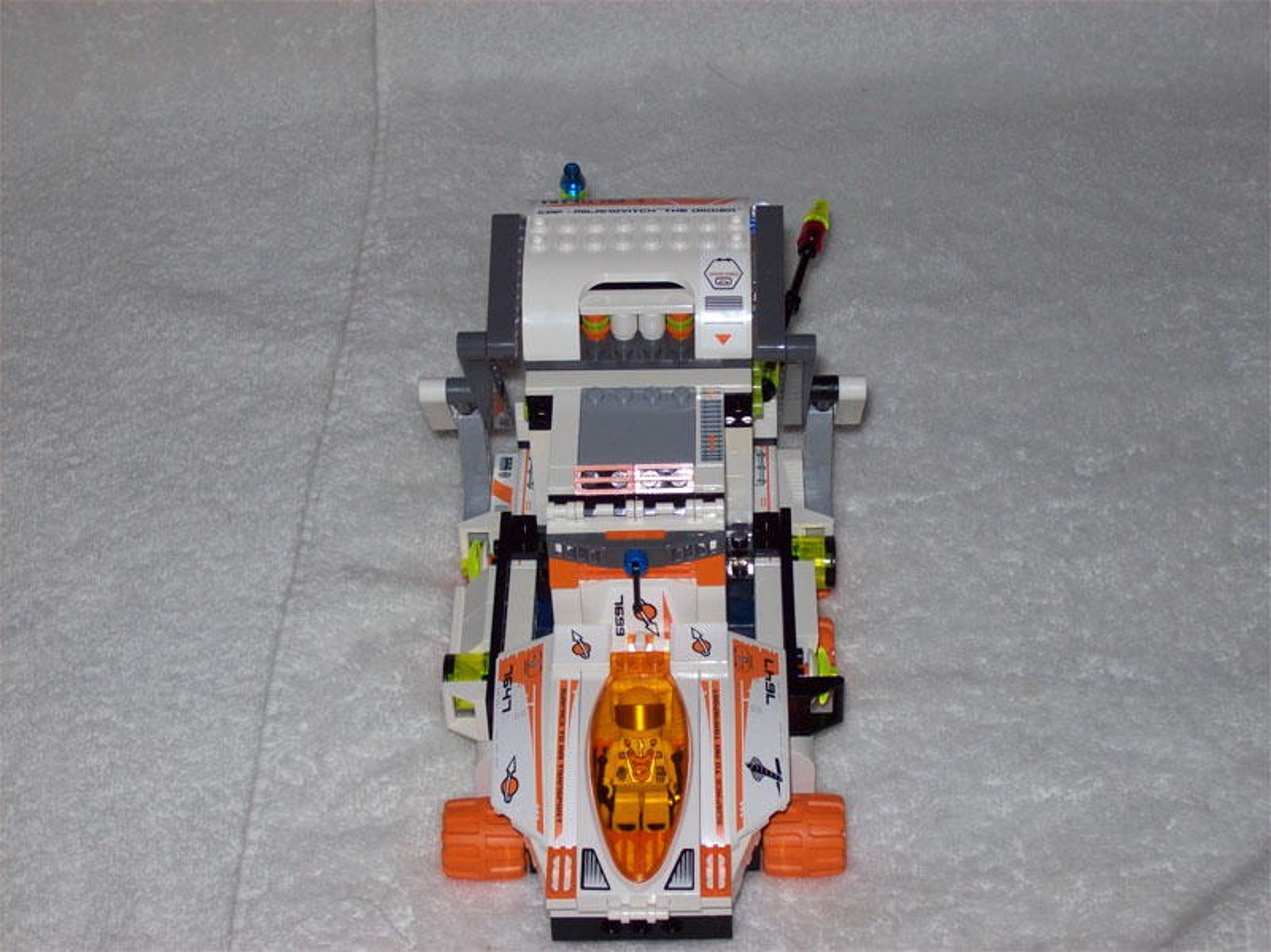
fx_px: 2569
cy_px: 476
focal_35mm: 70
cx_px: 636
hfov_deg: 27.8
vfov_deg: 21.0
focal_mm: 11.6
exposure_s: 1/97.2
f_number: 3.8
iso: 80
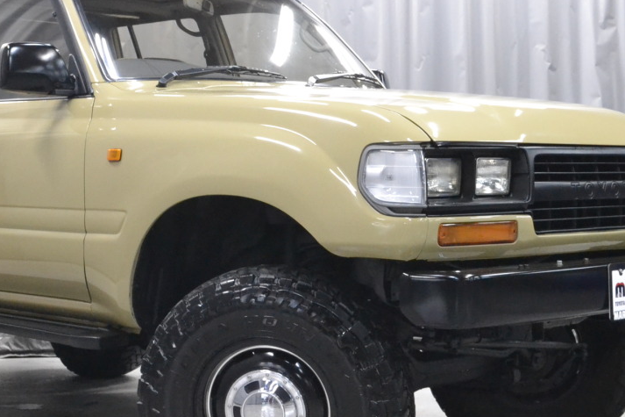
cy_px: 224
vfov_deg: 19.4
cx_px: 233
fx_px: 1215
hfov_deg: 28.7
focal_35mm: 70
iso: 3200
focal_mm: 26
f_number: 11
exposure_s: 1/10
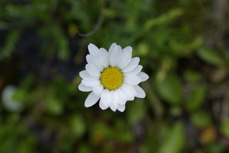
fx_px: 860
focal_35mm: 135
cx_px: 114
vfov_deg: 10.2
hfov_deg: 15.2
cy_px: 76
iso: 100
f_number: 4.5
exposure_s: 1/250
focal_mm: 90
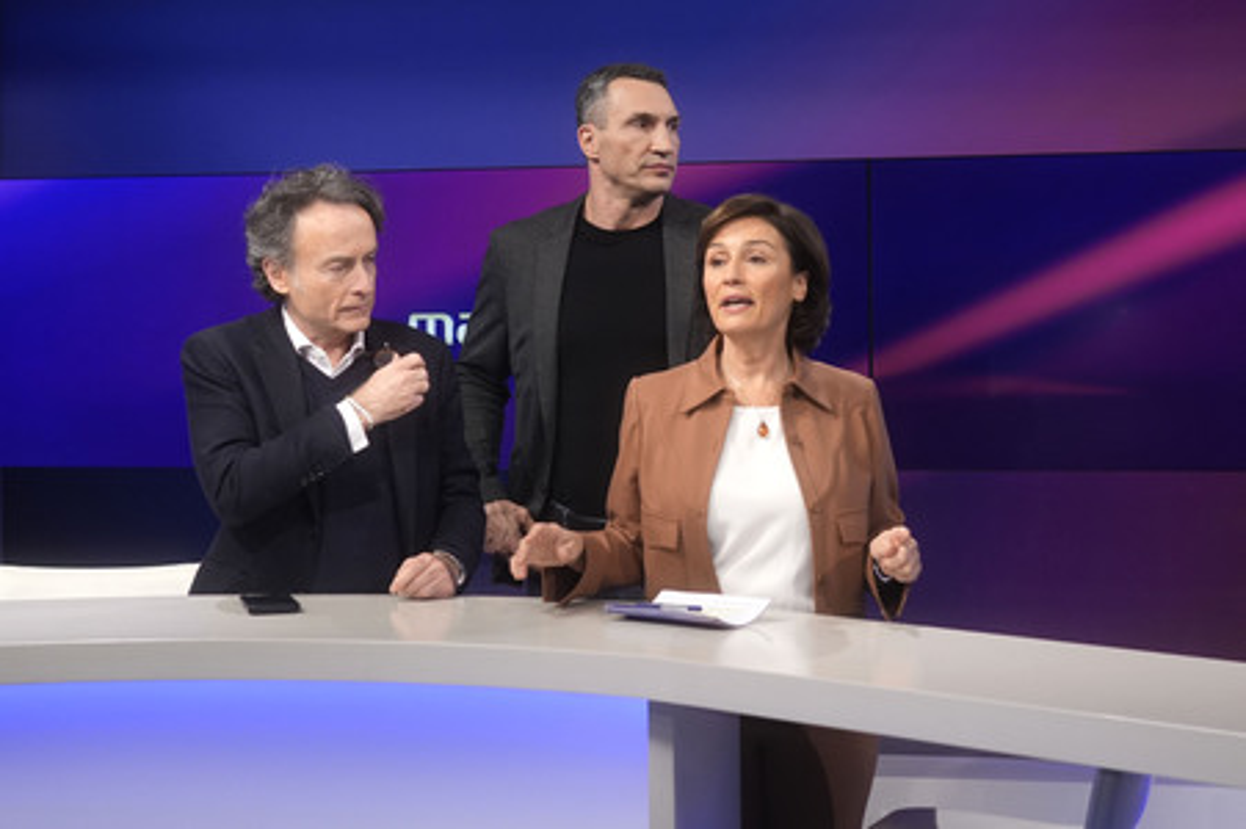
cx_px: 623
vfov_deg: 29.8
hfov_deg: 43.6
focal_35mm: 45
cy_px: 414
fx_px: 1556
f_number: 2.2
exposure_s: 1/200
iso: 640
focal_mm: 30
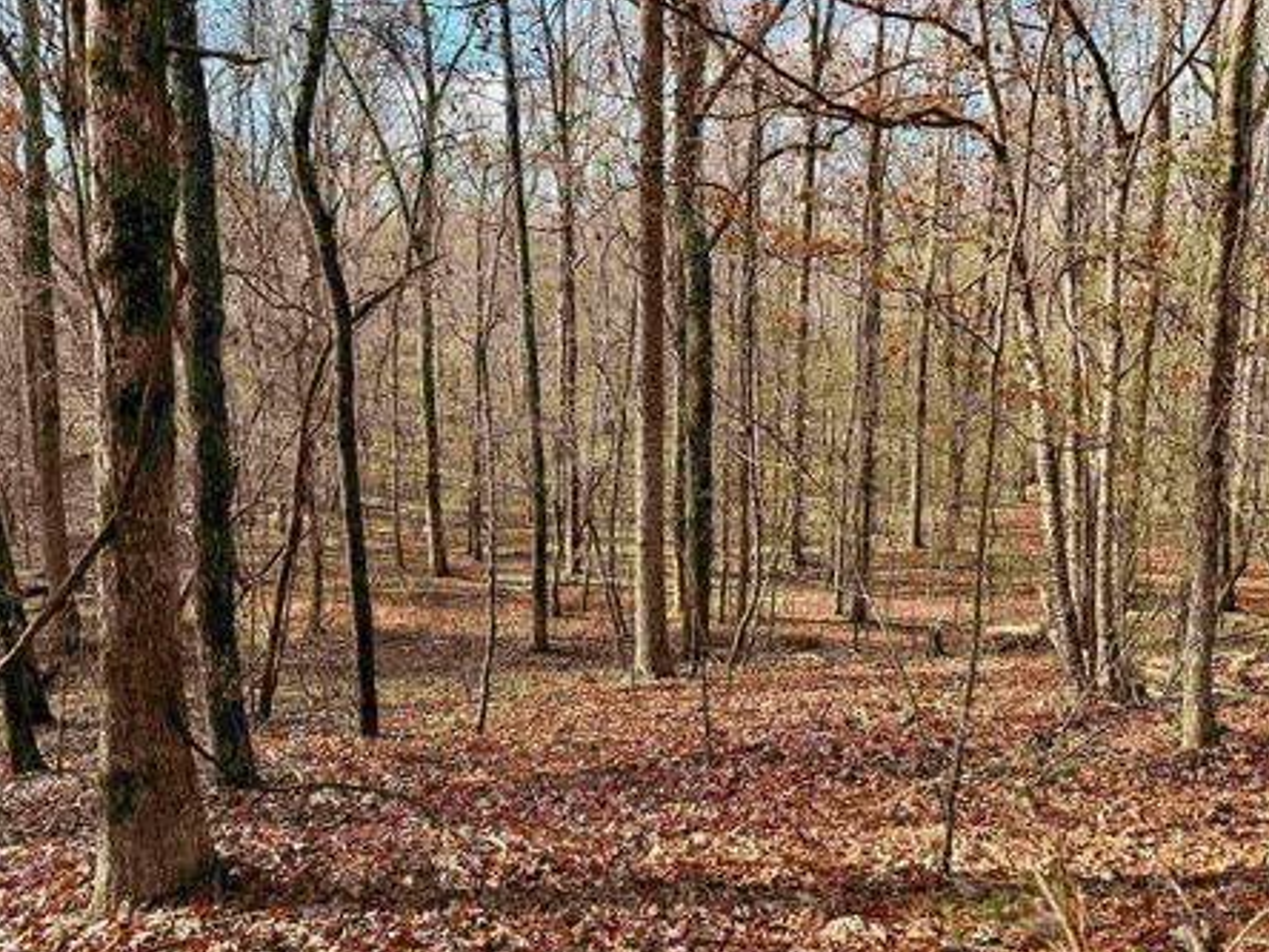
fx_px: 990
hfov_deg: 65.1
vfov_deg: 51.3
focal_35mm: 27
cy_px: 505
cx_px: 709
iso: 80
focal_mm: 6.76
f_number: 1.78
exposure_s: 1/772
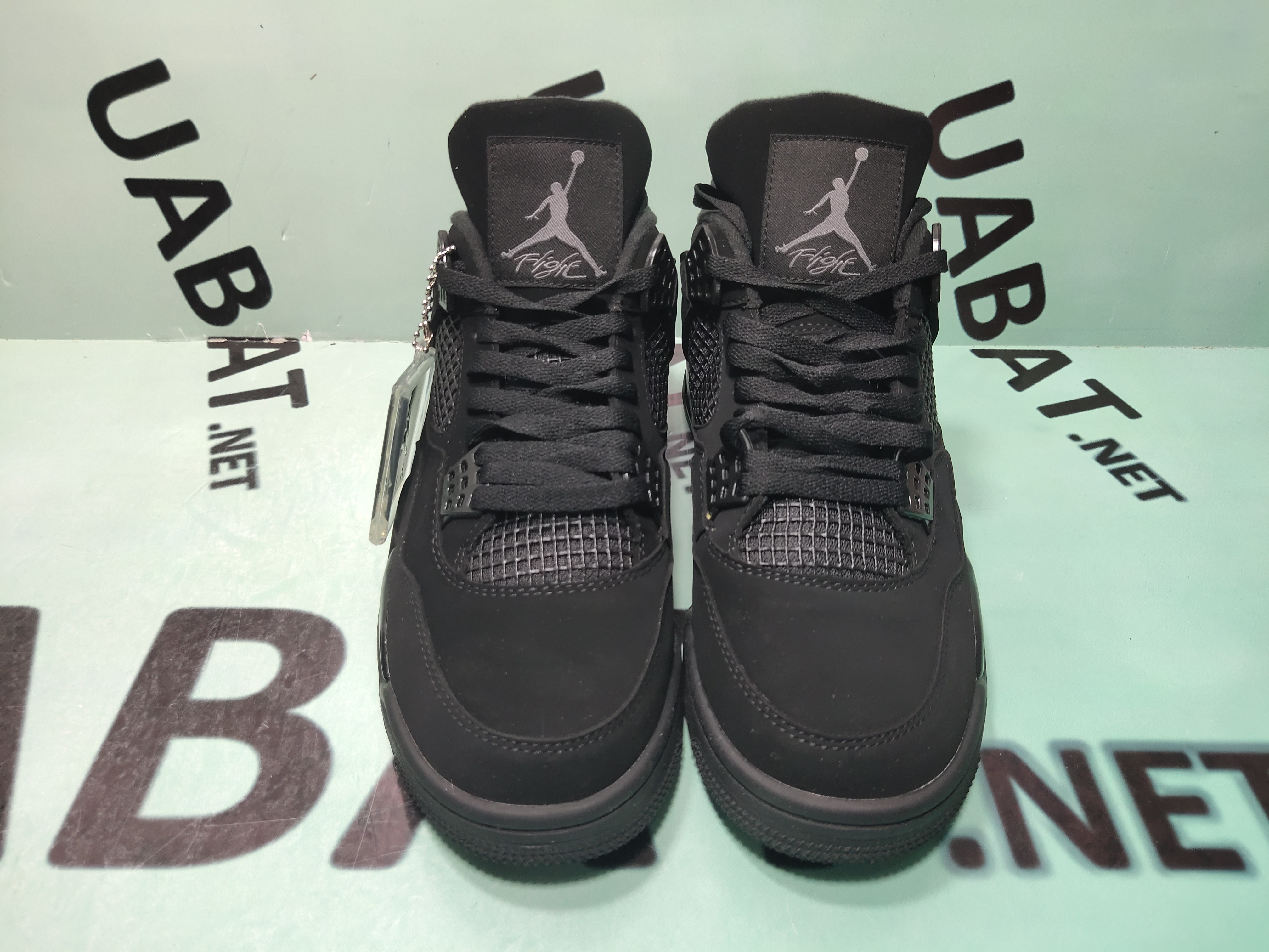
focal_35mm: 30
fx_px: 1100
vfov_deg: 46.8
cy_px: 476
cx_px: 634
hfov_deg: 60.0
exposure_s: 1/100
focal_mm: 4.35
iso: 202
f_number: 1.79
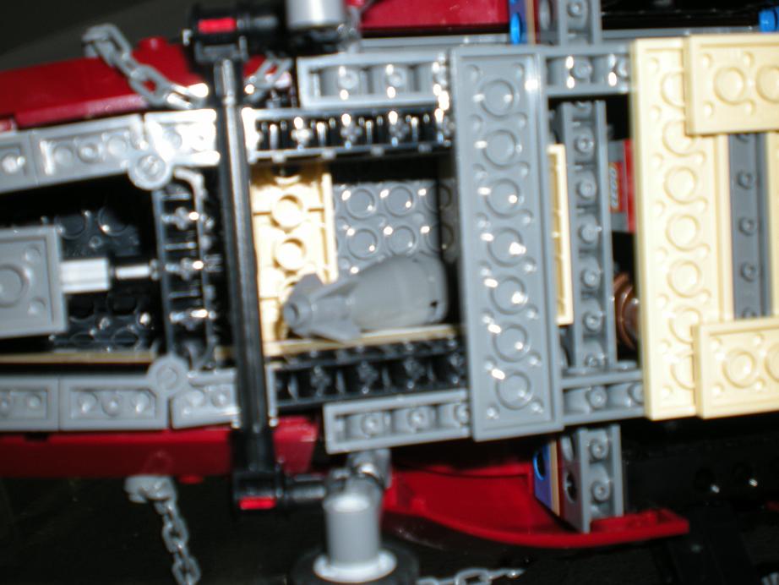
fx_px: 990
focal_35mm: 44
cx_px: 390
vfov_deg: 32.9
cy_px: 292
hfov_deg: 42.9
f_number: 3.5
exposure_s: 1/60
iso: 64
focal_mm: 7.4
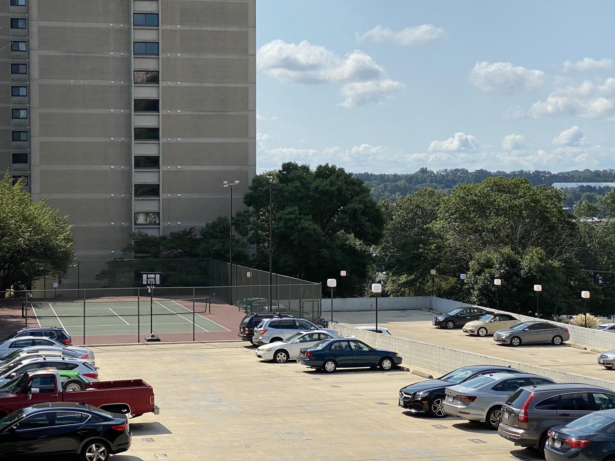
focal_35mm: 66
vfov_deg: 22.2
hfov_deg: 29.3
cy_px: 217
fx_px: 1172
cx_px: 246
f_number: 2
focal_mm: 6
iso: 20
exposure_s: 1/2519
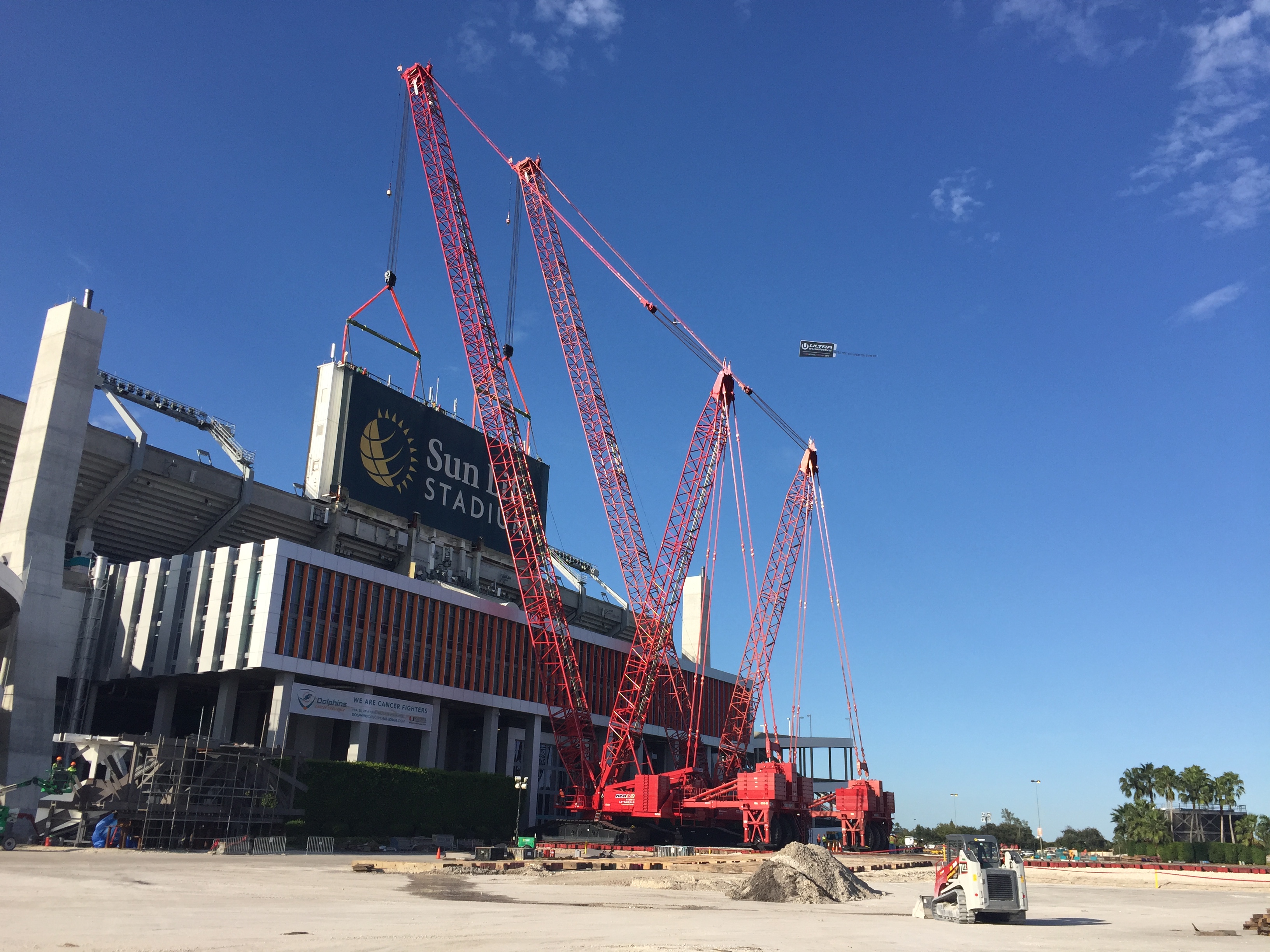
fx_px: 1064
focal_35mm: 29
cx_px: 635
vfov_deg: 48.2
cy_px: 476
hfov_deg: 61.7
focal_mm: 4.15
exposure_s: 1/2326
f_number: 2.2
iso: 32
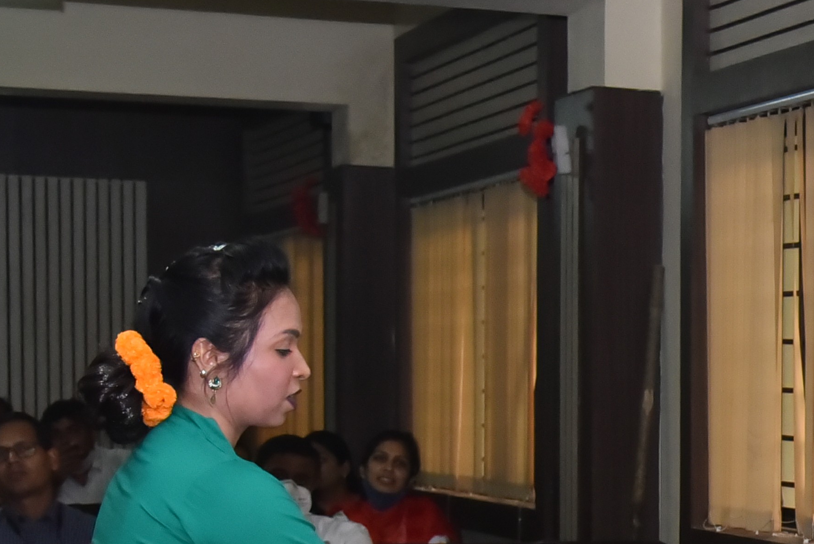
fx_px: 2624
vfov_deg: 11.7
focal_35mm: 116
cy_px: 569
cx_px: 1158
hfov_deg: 16.3
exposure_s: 1/200
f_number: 5.6
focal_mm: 34
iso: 1600
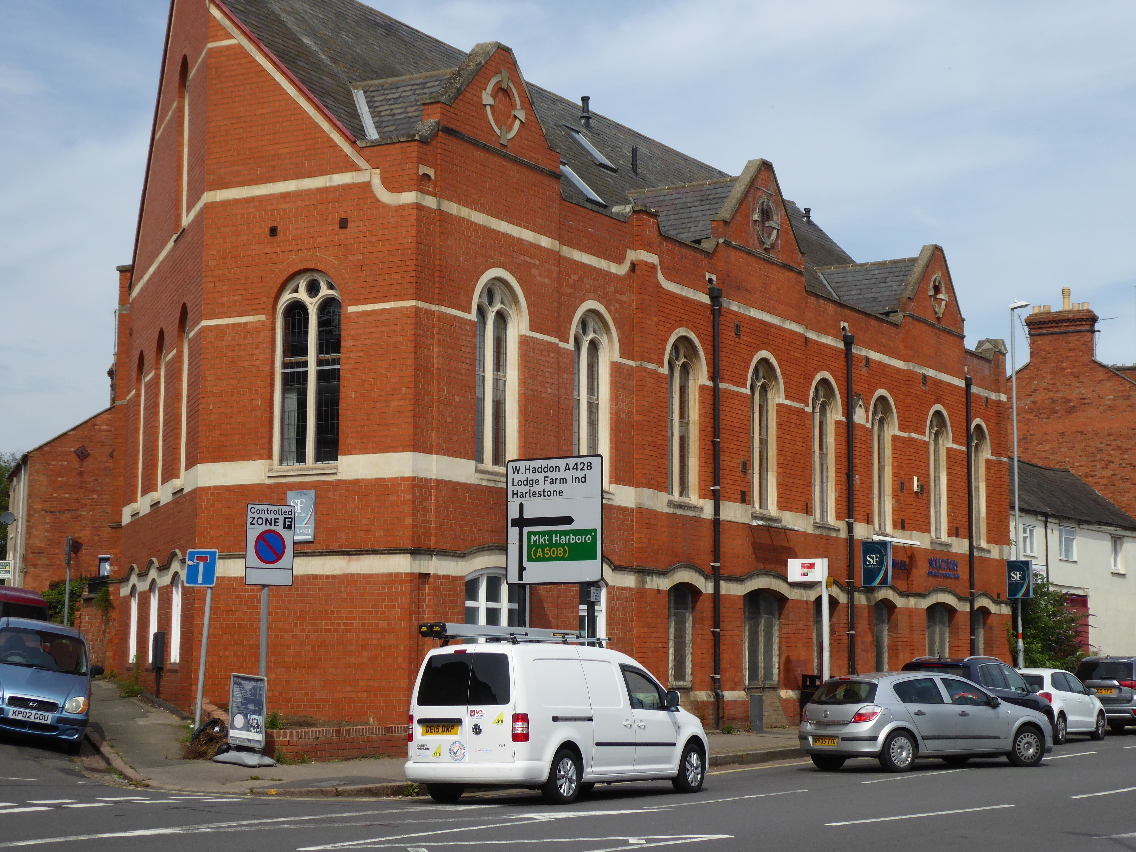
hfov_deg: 29.8
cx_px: 568
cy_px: 426
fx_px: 2133
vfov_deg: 22.6
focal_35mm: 65
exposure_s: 1/800
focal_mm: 10.9
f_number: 4.3
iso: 100
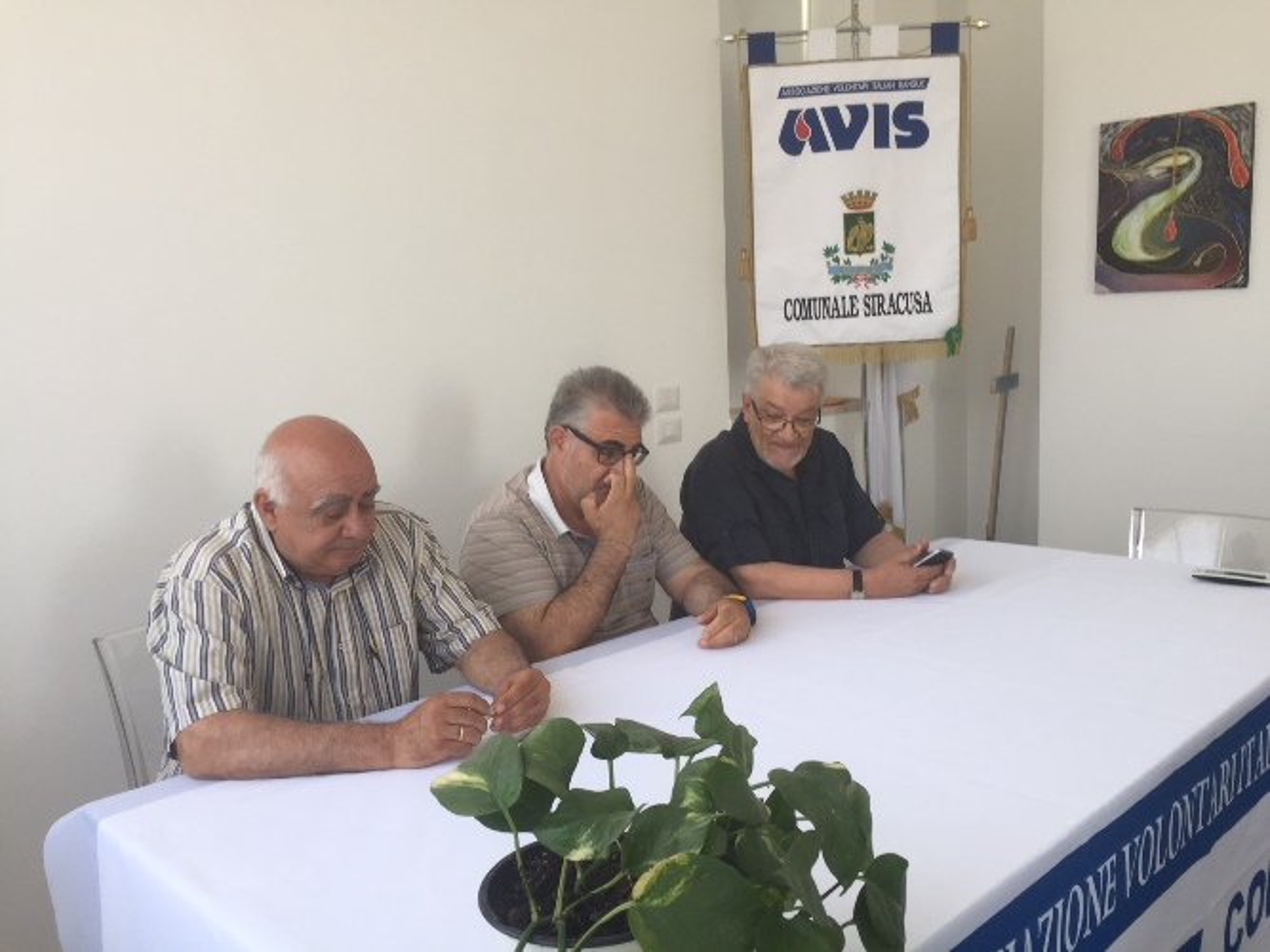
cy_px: 476
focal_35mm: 29
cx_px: 635
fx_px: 1064
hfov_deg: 61.7
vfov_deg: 48.2
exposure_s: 1/50
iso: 32
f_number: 2.2
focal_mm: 4.15
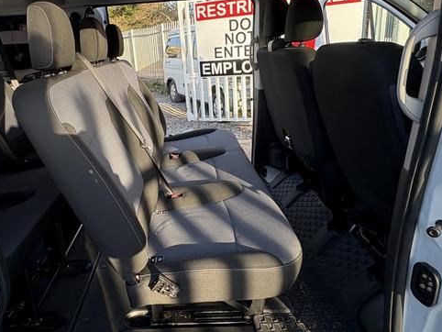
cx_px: 171
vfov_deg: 52.9
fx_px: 332
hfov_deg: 66.5
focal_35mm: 26
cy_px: 142
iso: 50
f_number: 2.2
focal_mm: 2.22
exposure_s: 1/147
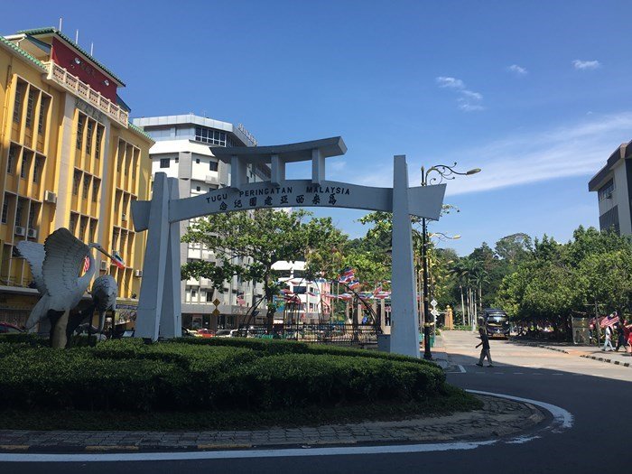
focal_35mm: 29
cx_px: 316
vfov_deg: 48.2
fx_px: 529
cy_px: 237
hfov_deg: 61.7
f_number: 2.2
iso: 25
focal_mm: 4.15
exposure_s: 1/1115
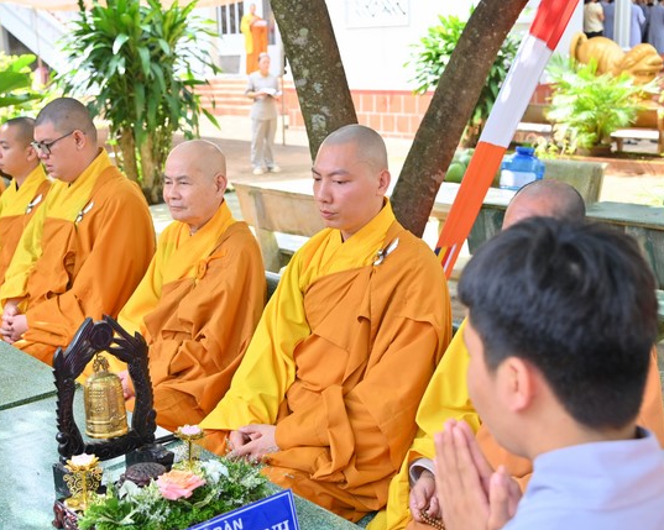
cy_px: 266
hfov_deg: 37.2
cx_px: 267
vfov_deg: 30.2
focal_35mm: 50
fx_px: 982
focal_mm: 44
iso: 200
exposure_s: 1/125
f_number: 5
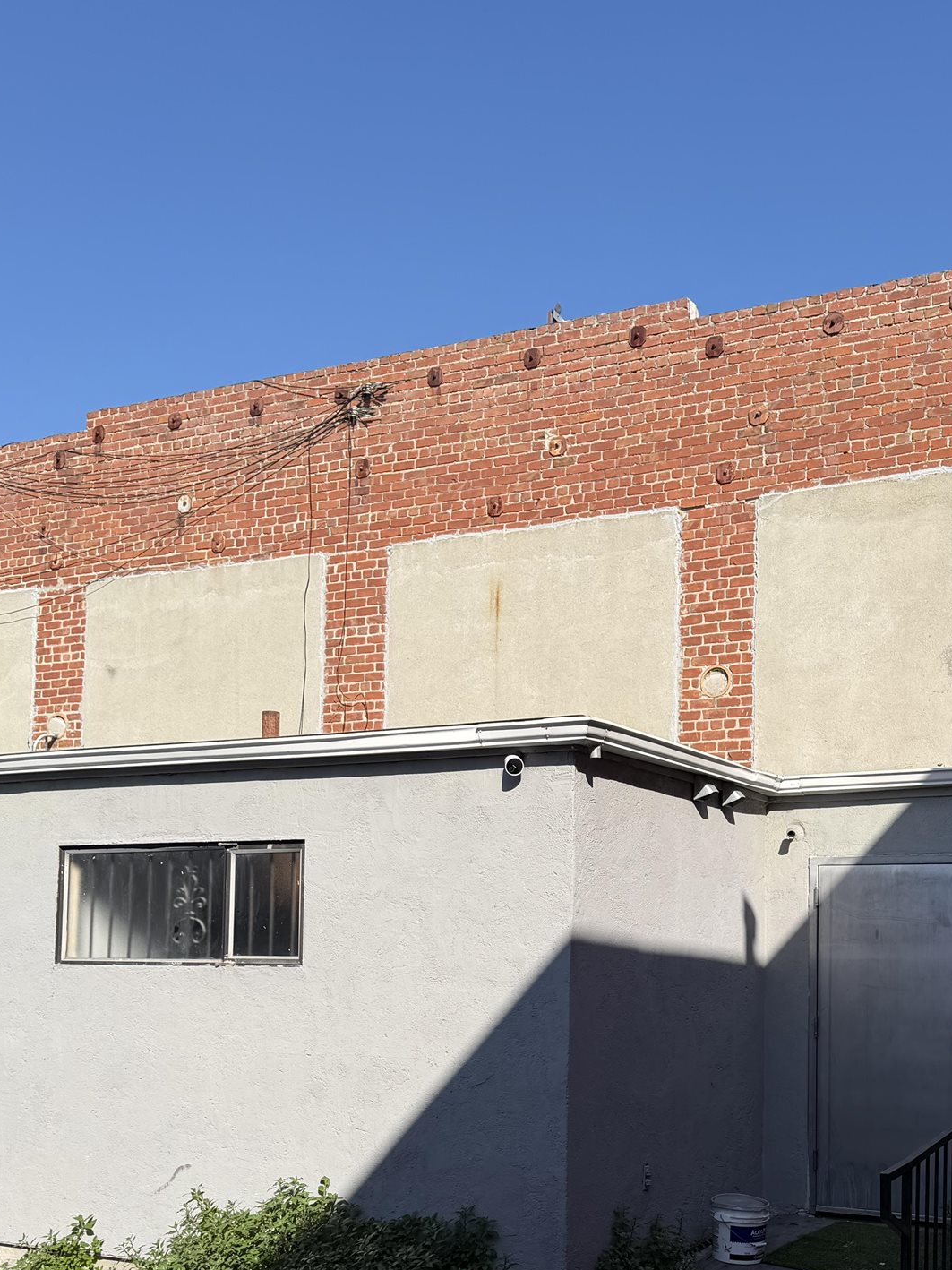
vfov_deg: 46.7
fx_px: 1431
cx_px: 618
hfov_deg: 36.5
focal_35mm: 39
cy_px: 903
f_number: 1.78
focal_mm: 6.76
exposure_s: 1/4975
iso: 80
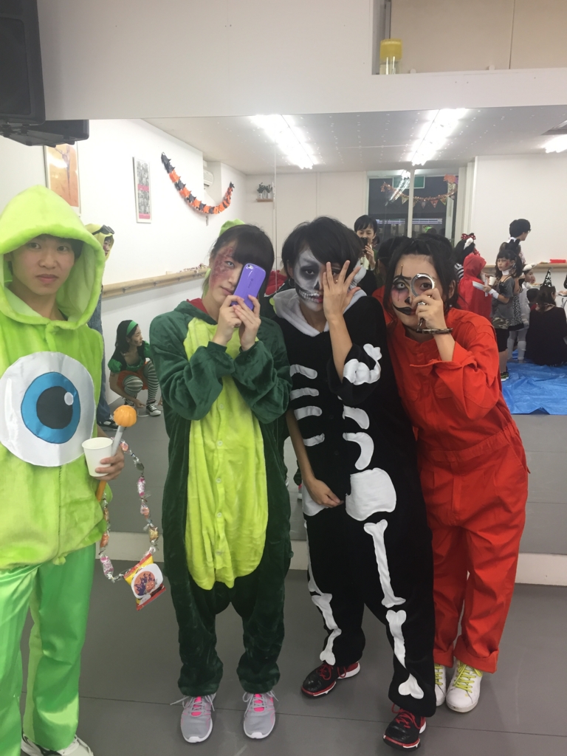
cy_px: 378
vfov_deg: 61.7
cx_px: 284
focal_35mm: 29
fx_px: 633
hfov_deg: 48.2
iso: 40
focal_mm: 4.15
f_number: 2.2
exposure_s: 1/33
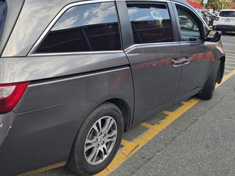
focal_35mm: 35
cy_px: 89
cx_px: 69
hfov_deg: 51.1
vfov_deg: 40.7
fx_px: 238
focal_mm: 6.3
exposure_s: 1/320
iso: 12
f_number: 1.7
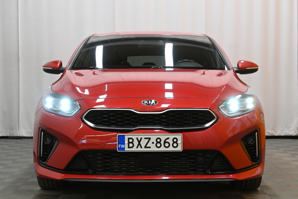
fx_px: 571
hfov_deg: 29.2
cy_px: 100
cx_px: 149
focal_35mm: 69
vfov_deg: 19.7
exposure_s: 1/80
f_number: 6
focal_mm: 46
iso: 1250
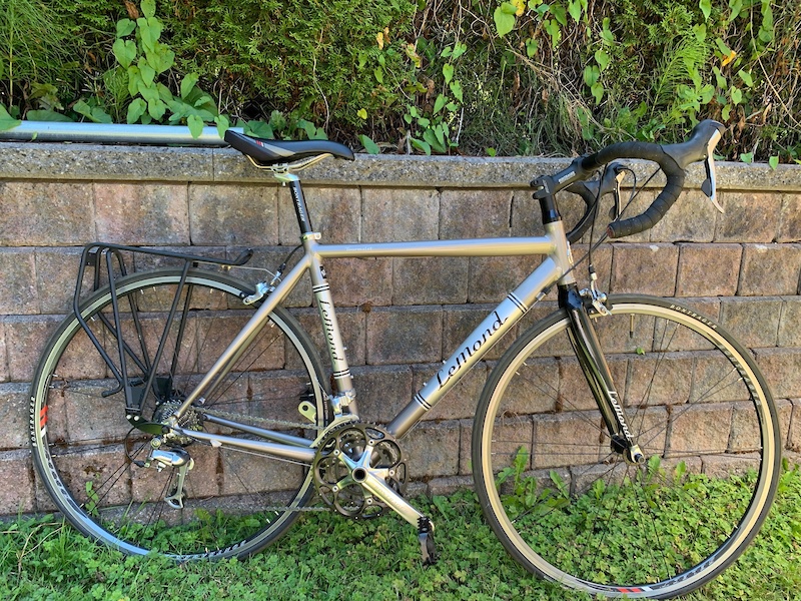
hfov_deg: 67.3
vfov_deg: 53.1
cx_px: 400
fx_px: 602
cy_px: 300
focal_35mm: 26
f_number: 1.8
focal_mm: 4.25
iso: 50
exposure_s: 1/121
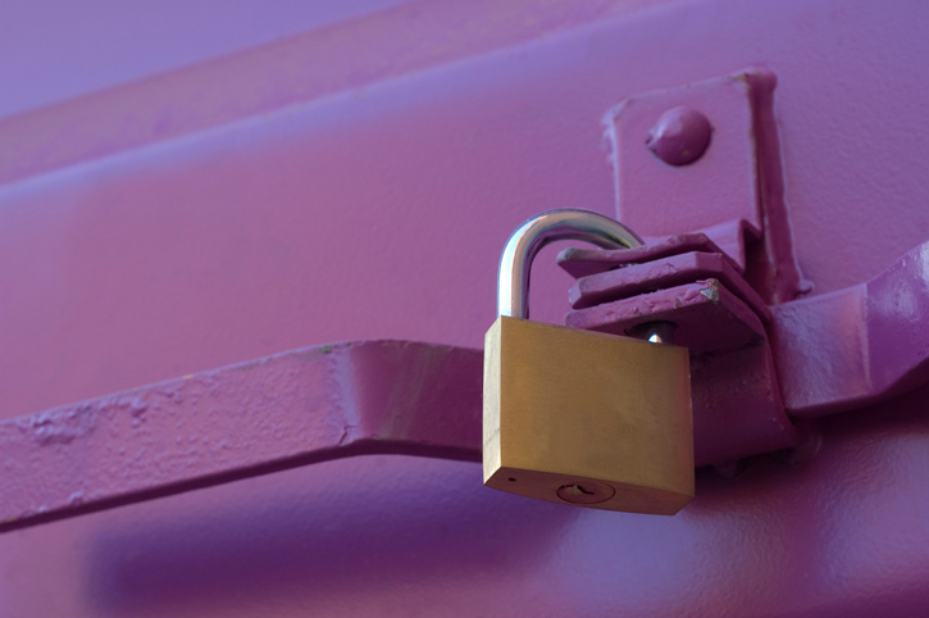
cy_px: 309
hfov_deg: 22.6
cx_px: 464
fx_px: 2320
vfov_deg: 15.2
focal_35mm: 90
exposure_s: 1/20
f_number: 7.1
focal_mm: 60
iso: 200
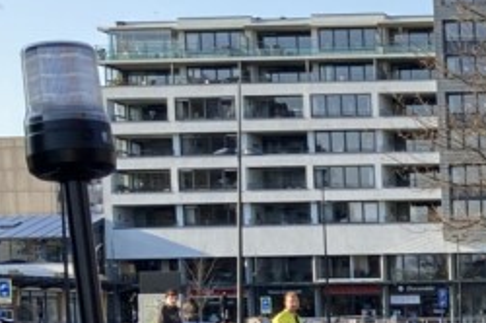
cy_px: 514
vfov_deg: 9.4
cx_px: 869
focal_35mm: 140
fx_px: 1888
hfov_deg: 13.3
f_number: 1.8
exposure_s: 1/382
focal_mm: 3.99
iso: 20
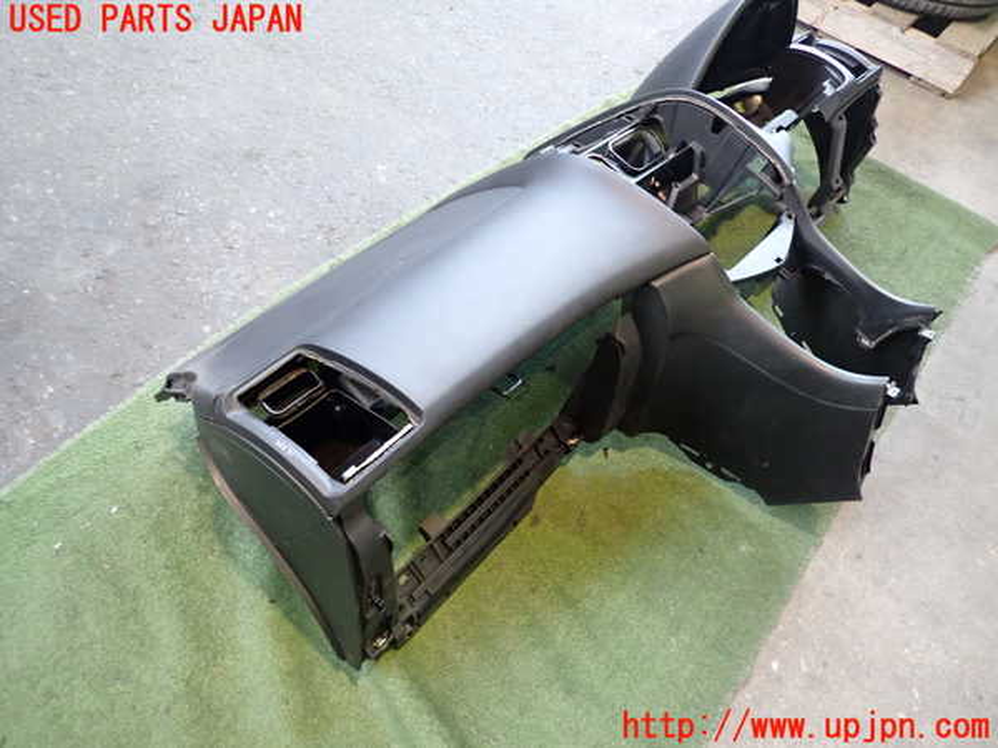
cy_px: 374
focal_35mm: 25
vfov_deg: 54.9
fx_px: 721
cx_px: 499
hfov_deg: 69.4
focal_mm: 4.5
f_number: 2
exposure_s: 1/30
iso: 320
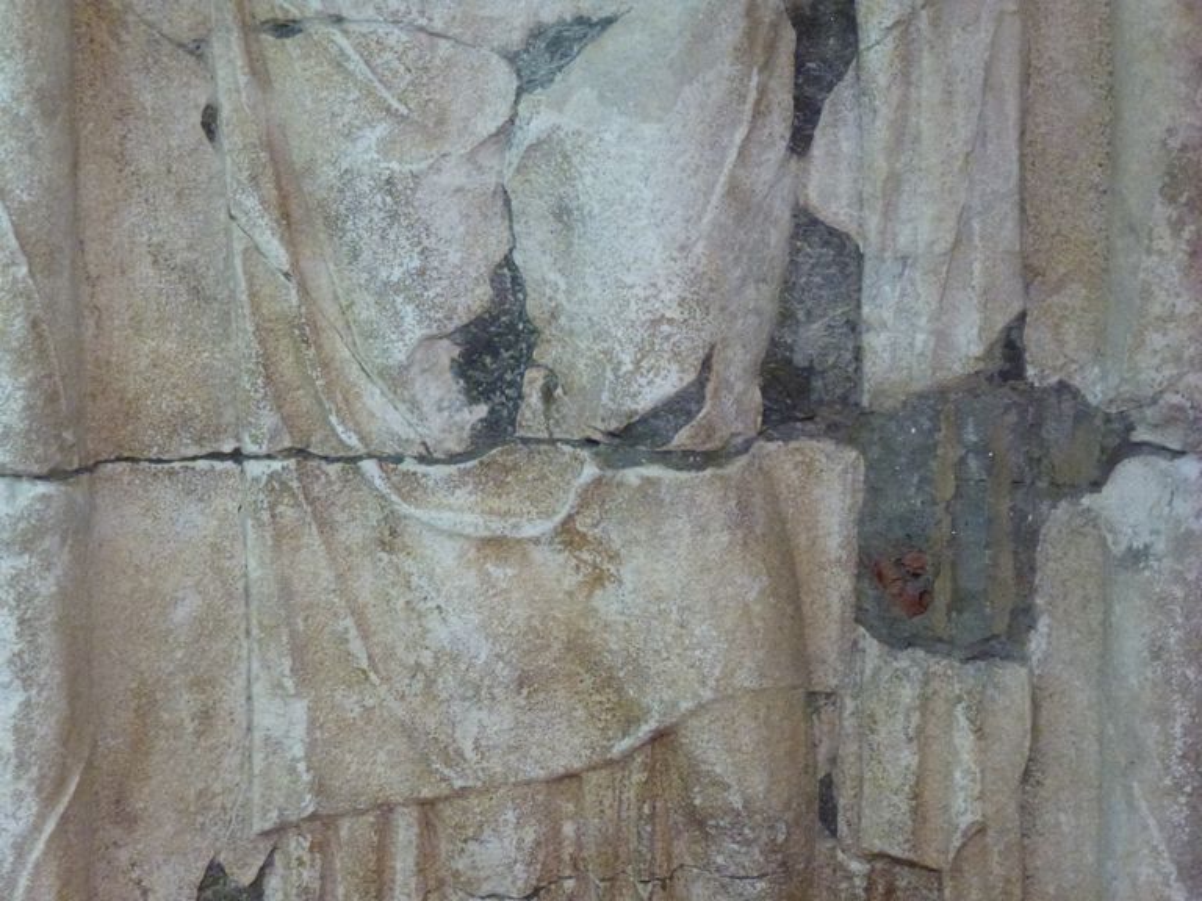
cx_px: 601
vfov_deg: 14.2
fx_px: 3611
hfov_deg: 18.9
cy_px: 450
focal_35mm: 104
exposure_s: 1/30
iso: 800
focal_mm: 18.7
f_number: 5
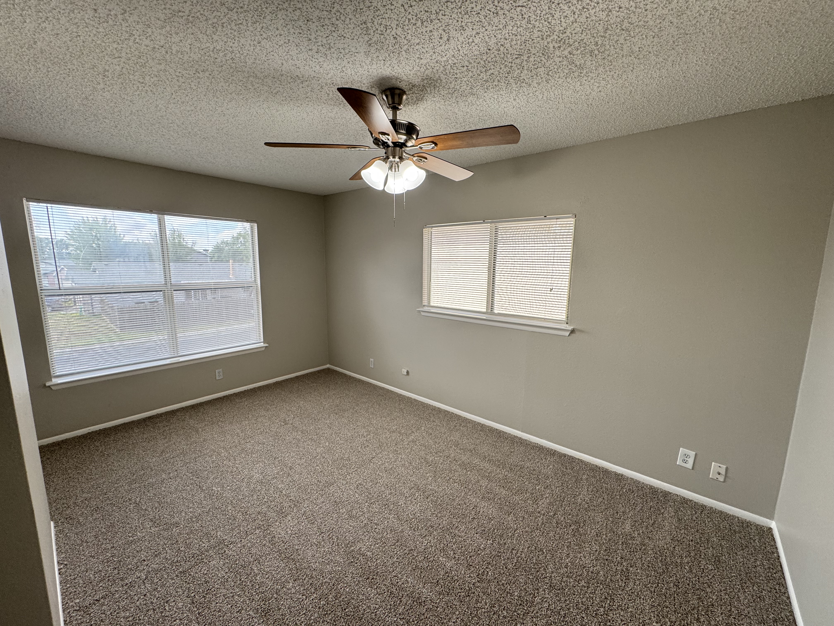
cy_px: 313
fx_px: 337
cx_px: 417
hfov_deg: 102.1
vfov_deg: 85.7
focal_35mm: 14
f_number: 2.2
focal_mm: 2.22
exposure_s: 1/99
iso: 160
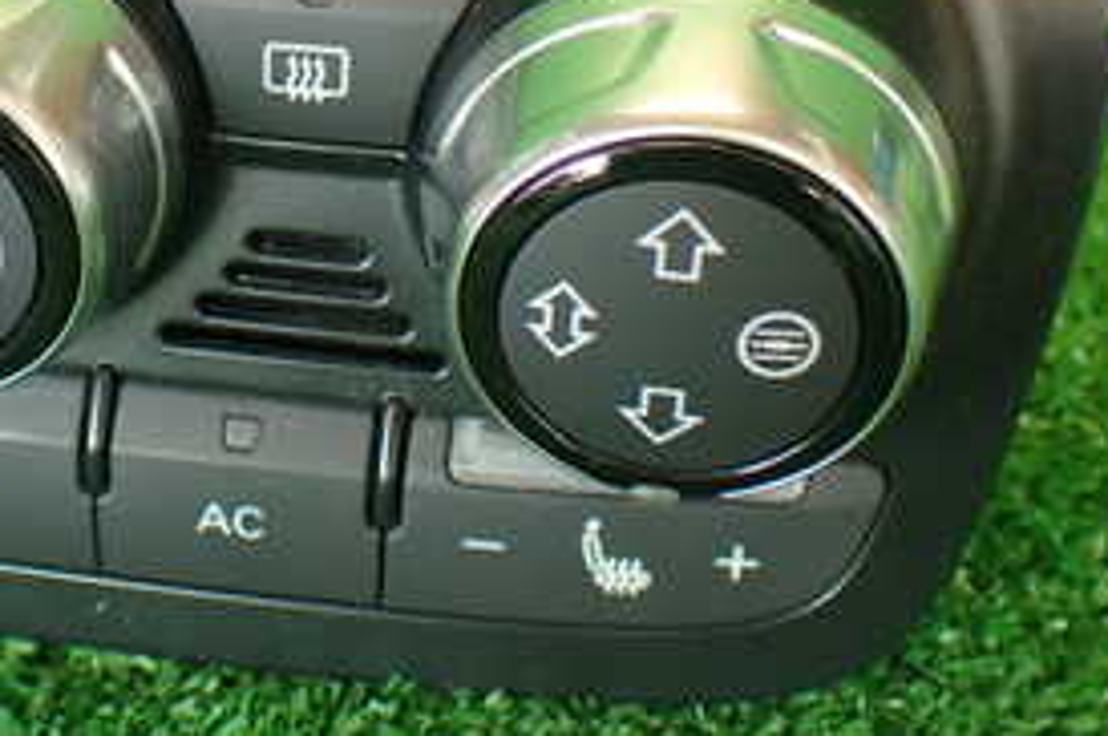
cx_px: 113
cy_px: 44
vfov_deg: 18.3
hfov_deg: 26.8
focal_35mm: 73
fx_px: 2244
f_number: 2.4
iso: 200
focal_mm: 5.79
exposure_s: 1/40
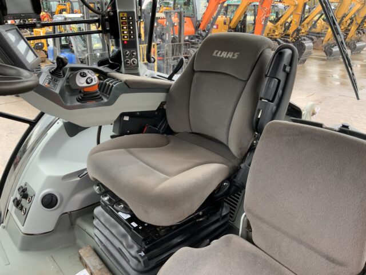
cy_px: 138
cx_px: 183
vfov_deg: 48.2
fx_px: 307
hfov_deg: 61.7
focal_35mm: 29
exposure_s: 1/122
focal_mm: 3
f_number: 1.8
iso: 64
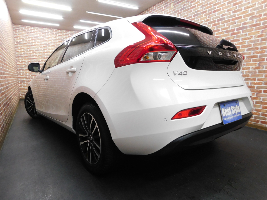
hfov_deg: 73.9
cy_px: 100
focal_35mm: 23
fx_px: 177
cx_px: 134
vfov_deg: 58.9
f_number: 3
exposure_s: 1/30
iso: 360
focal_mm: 4
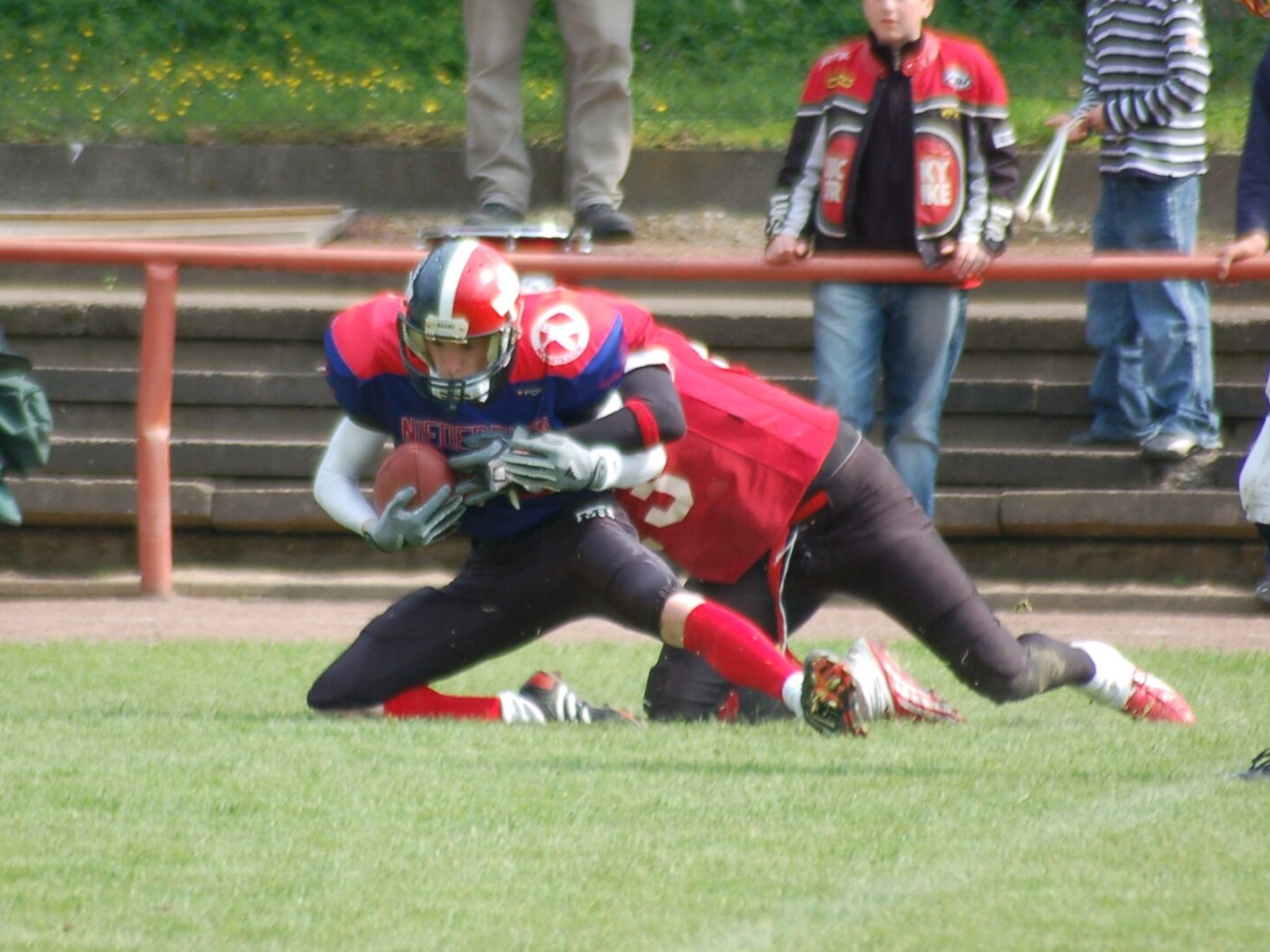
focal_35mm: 667
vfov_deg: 2.2
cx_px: 499
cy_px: 490
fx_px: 24471
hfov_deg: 3.0
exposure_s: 1/640
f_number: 5.6
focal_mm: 300
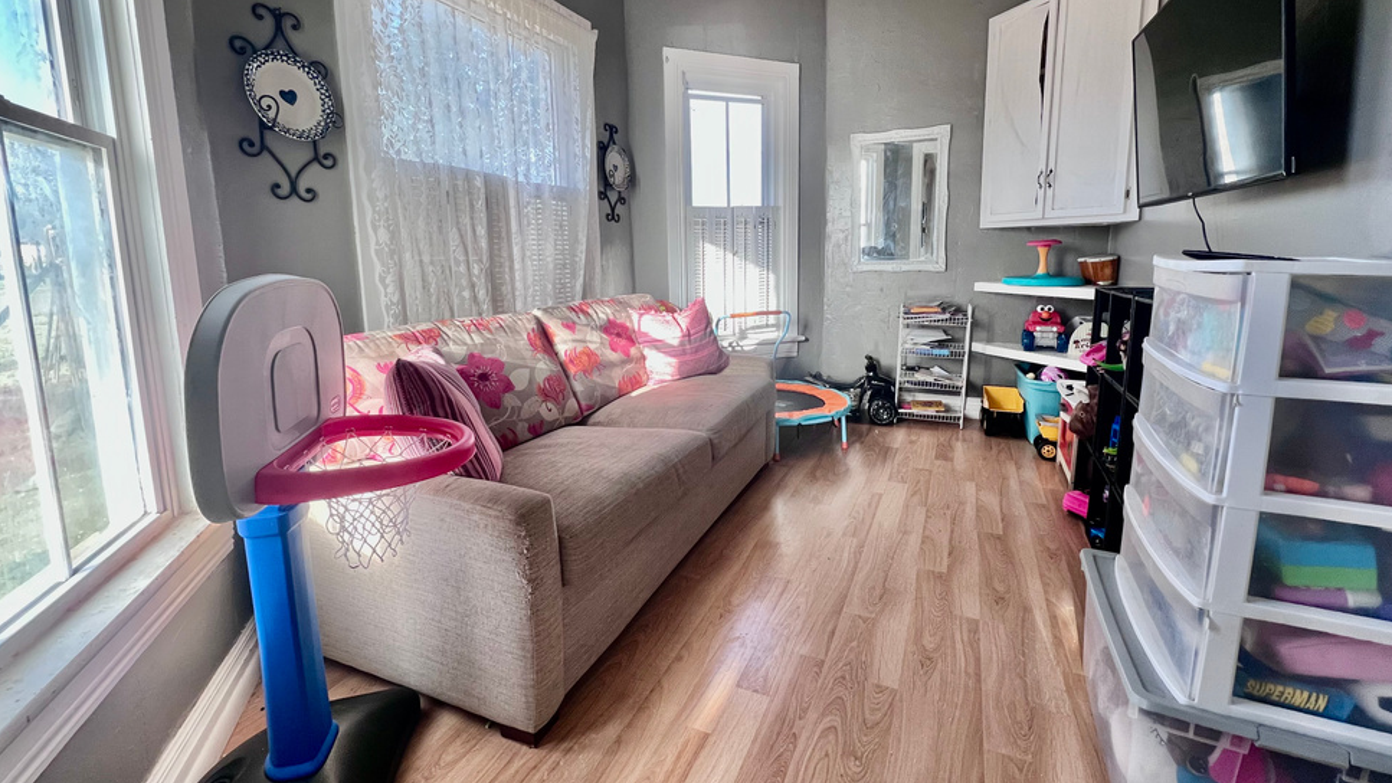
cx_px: 711
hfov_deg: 103.0
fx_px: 554
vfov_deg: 70.3
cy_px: 343
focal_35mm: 15
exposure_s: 1/99
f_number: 1.8
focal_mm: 1.57
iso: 250
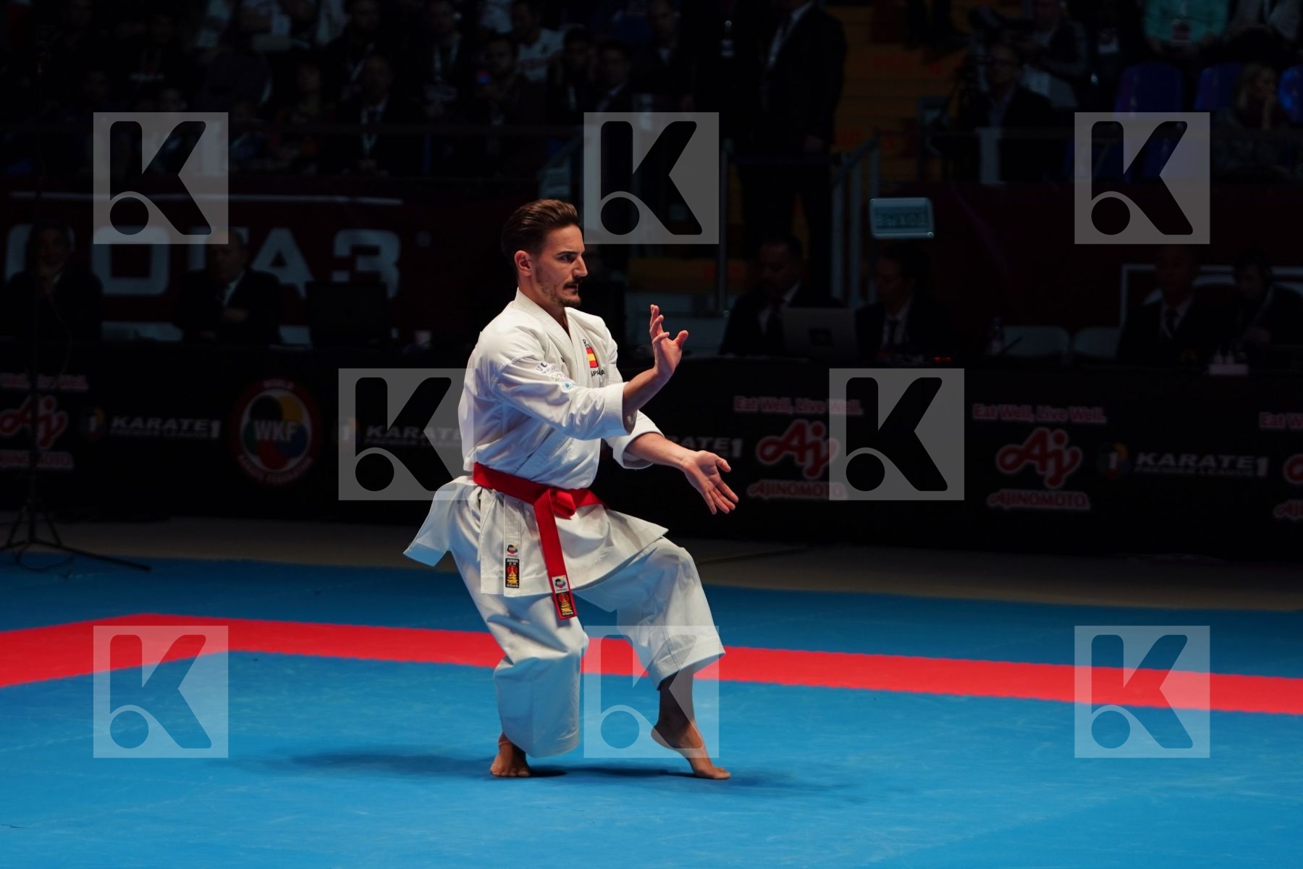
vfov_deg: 9.5
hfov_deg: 14.3
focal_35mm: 144
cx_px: 652
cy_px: 434
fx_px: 5212
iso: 250
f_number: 2.8
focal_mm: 96
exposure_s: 1/200
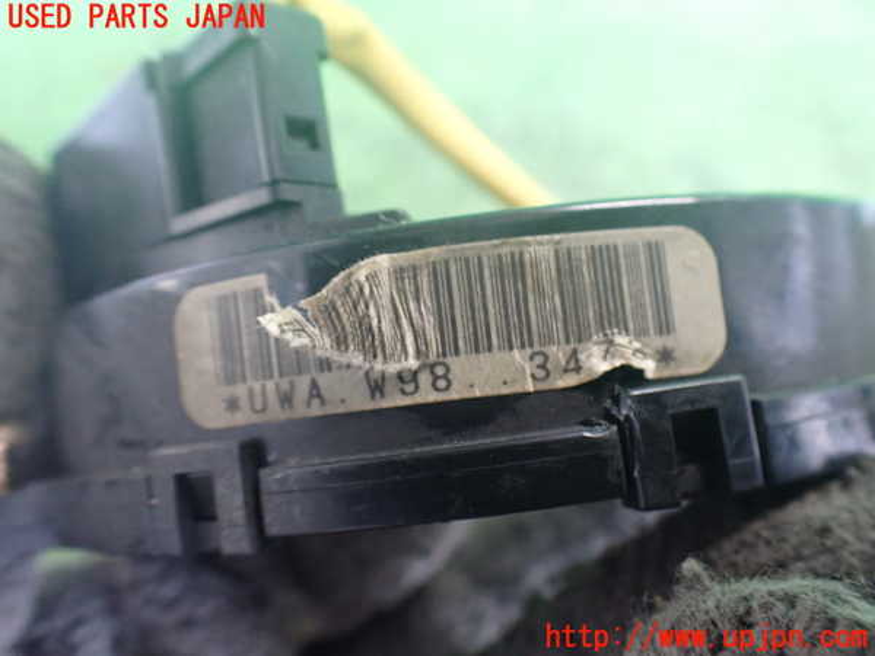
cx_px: 438
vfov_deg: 46.8
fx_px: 758
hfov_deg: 60.0
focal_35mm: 30
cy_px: 328
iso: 800
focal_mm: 5.4
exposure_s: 1/50
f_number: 2.3
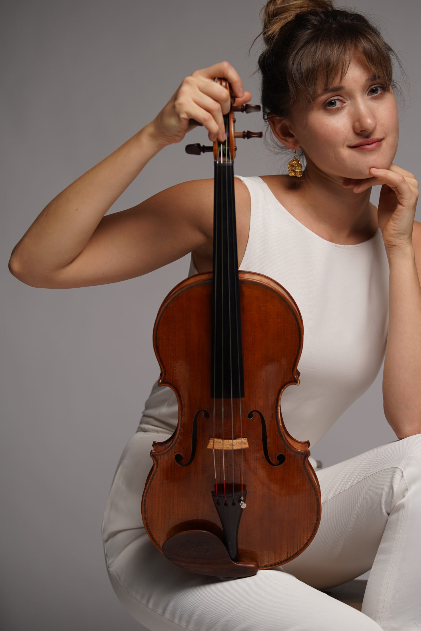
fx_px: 1929
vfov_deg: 18.6
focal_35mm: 110
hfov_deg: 12.4
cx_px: 242
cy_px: 292
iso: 100
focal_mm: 95
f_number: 2.8
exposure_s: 1/160
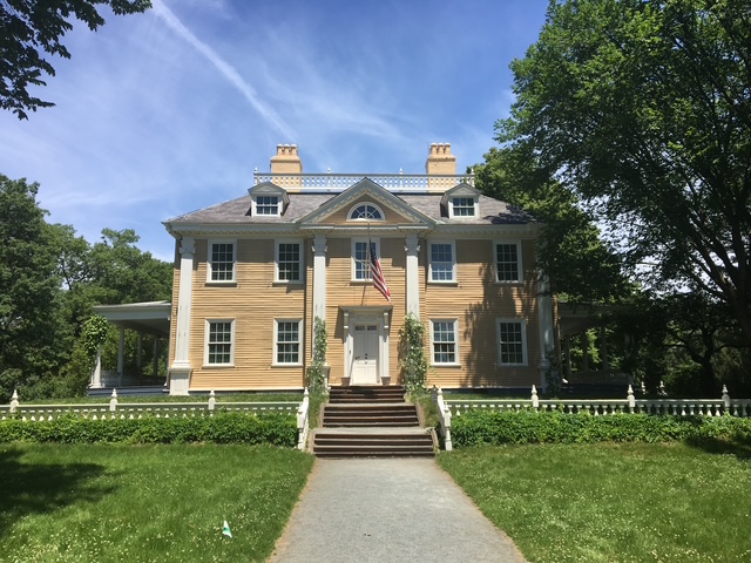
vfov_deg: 48.2
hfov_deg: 61.7
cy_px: 282
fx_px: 629
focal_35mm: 29
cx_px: 376
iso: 25
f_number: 2.2
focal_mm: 4.15
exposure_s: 1/1425
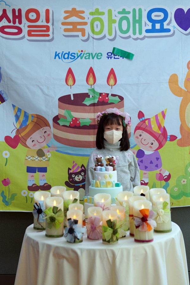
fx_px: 554
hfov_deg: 19.5
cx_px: 95
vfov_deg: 28.8
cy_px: 142
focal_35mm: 70
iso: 320
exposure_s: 1/160
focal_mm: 70
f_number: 4
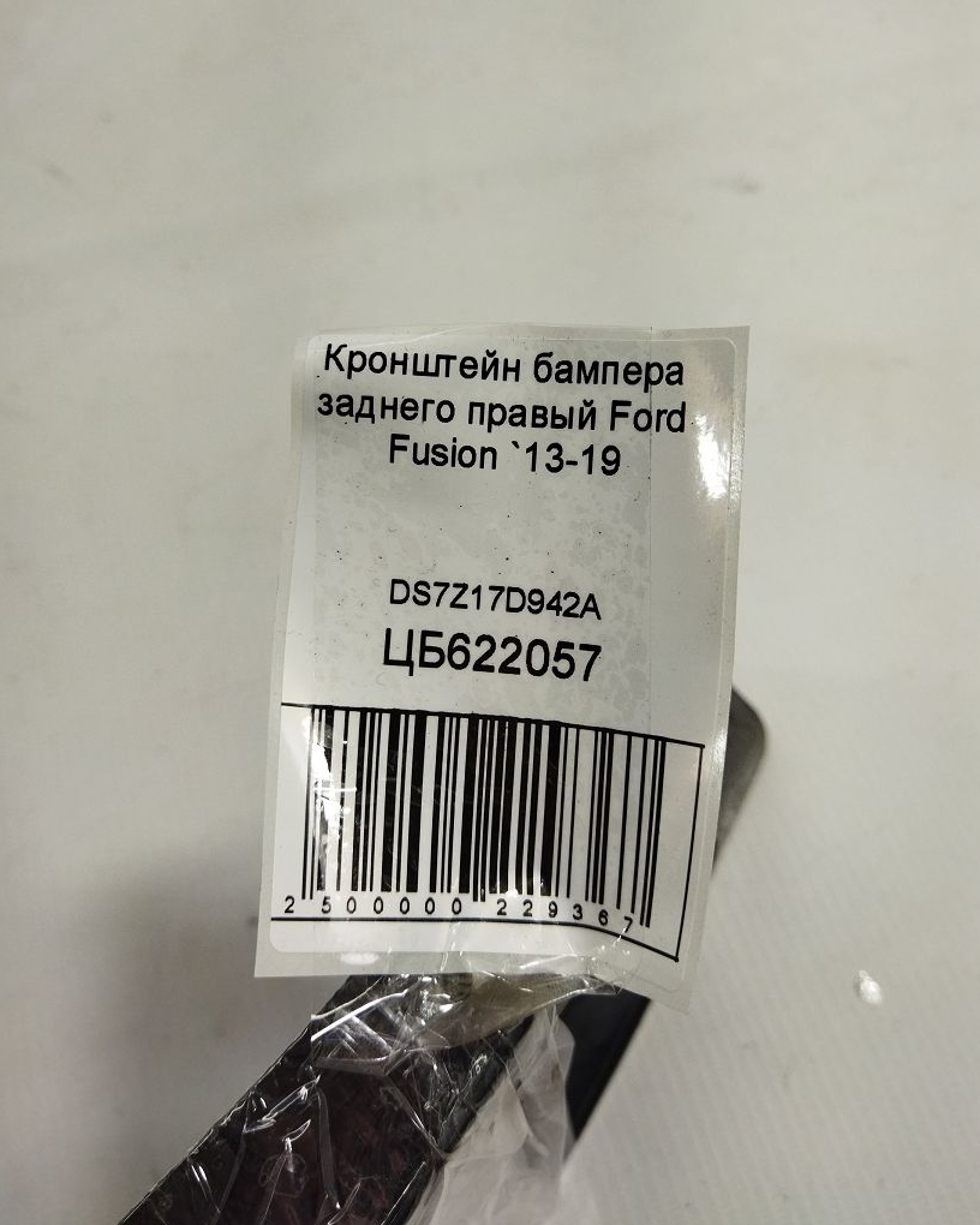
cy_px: 509
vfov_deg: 56.9
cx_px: 461
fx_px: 1124
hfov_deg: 47.1
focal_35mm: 31
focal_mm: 4.71
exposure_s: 1/290
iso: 100
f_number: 1.79
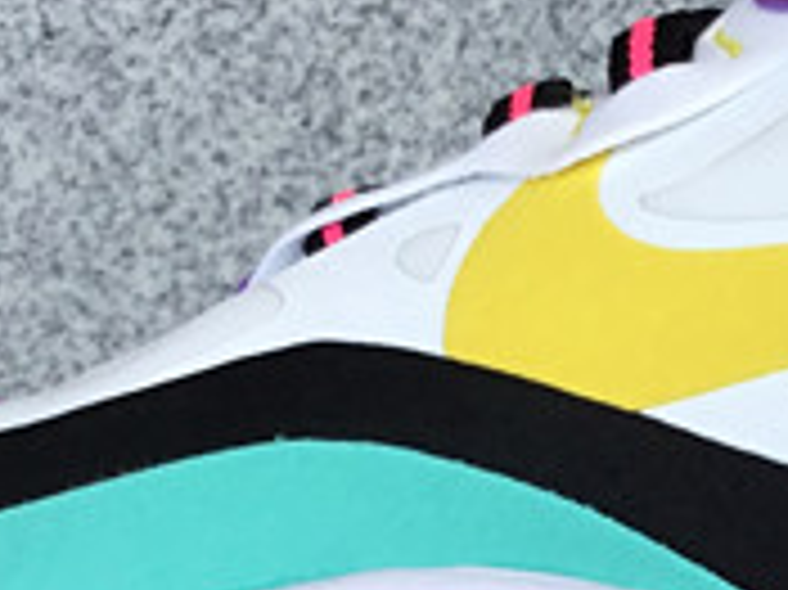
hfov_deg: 13.8
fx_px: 3230
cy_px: 581
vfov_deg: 10.4
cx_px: 635
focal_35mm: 142
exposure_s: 1/522
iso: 25
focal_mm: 3.3
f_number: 2.4
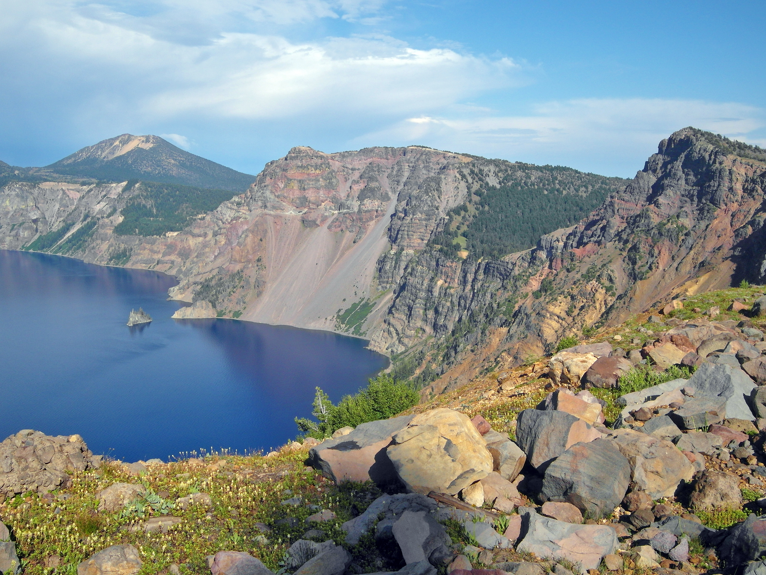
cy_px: 288
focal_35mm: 35
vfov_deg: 40.7
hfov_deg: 52.6
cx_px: 383
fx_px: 774
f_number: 4.9
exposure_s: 1/750
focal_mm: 6.5
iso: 100
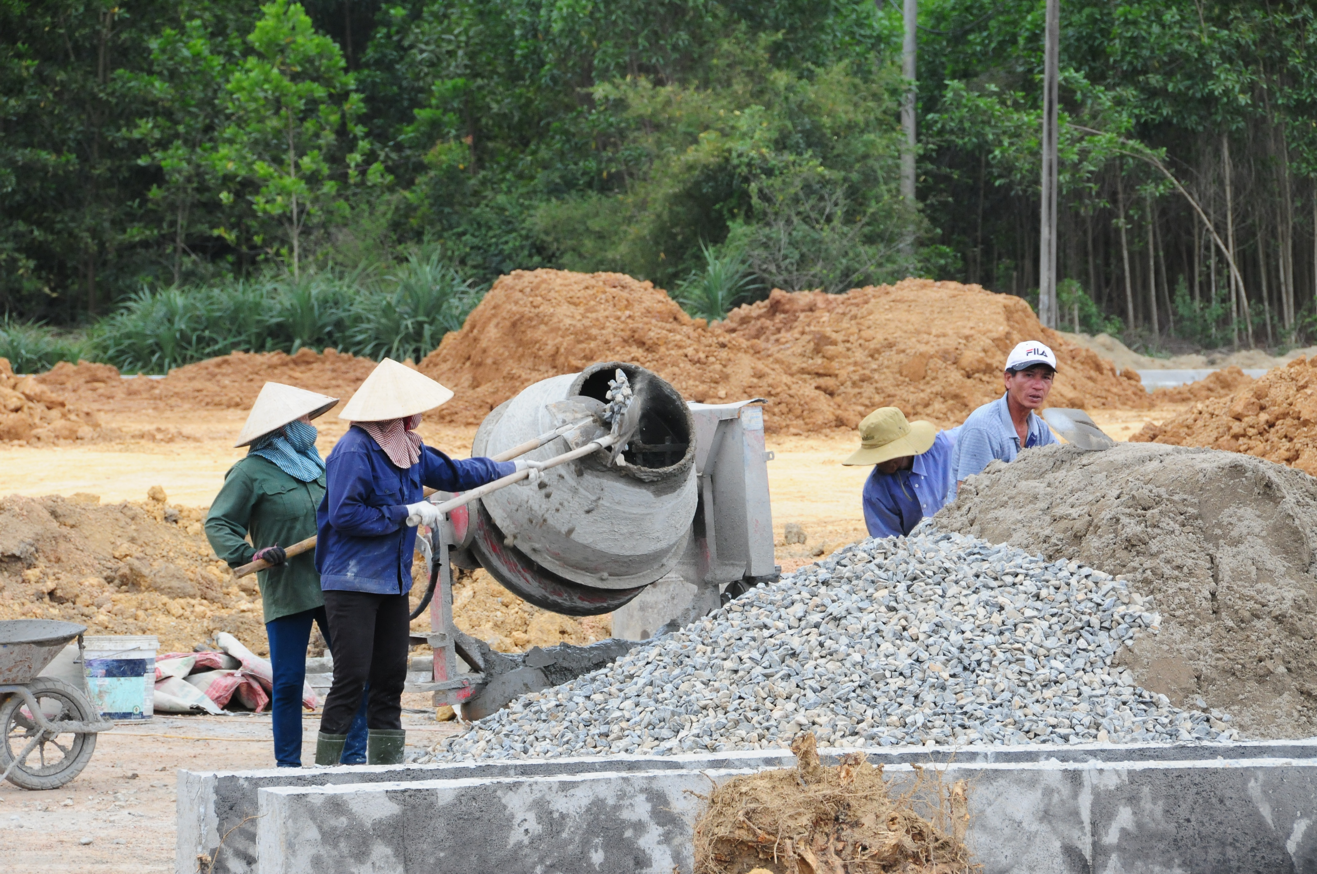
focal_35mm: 142
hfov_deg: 14.4
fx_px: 5207
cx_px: 658
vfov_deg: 9.6
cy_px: 437
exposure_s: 1/250
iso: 800
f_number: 10
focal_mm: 95
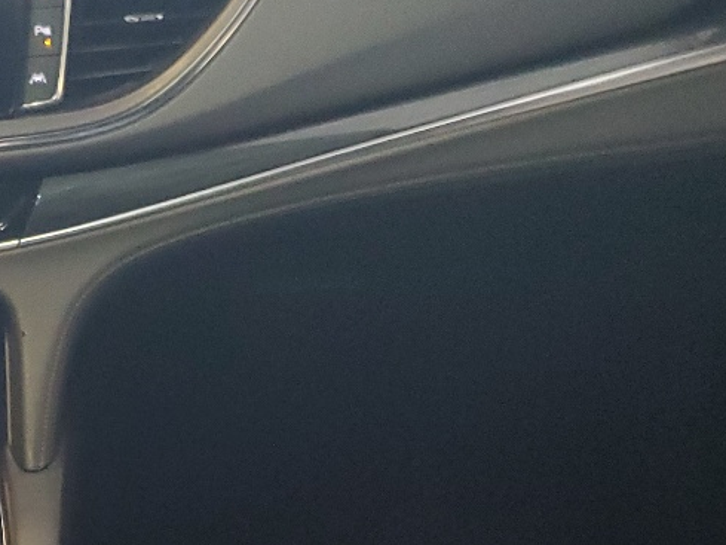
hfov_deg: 21.4
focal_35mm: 85
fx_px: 1783
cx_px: -145
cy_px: 585
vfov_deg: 16.9
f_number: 1.5
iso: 362
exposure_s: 1/15
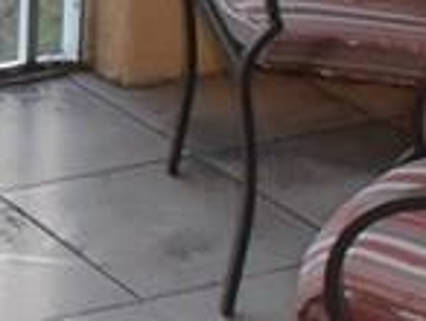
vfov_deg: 8.5
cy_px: -286
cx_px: -426
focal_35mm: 168
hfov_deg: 10.7
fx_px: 2071
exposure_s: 1/60
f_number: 3
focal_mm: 4.2
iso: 80
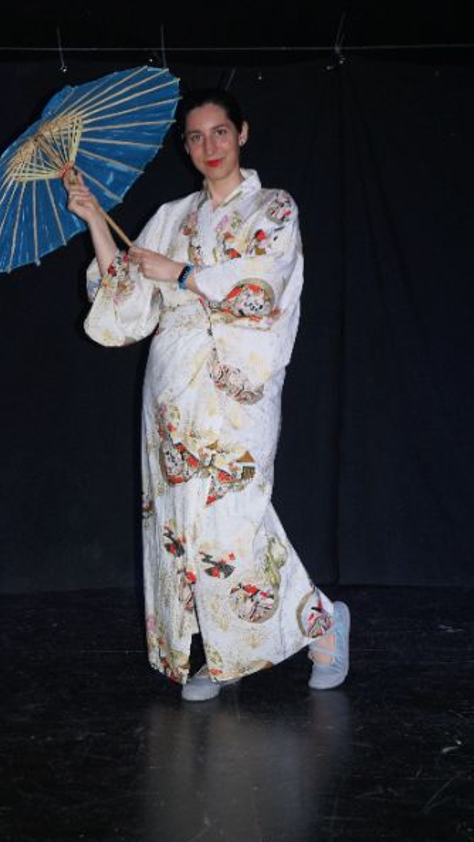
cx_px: 192
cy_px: 422
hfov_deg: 21.6
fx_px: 1241
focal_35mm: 56
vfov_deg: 37.5
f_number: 4.5
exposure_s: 1/125
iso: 800
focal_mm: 35
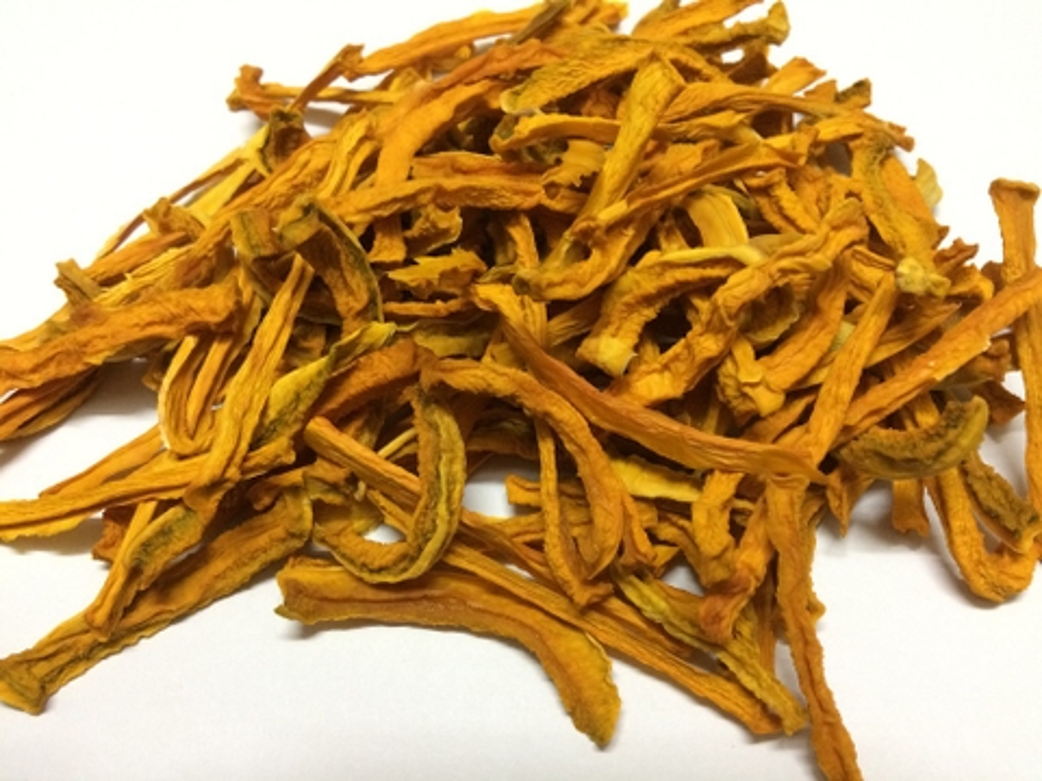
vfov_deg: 48.2
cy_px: 390
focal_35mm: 29
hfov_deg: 61.7
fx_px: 873
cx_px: 521
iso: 250
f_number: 2.2
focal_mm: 4.15
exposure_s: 1/20
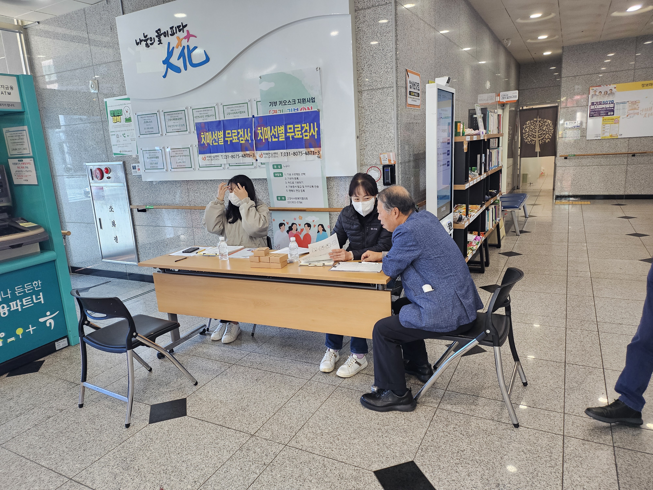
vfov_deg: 56.8
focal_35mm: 24
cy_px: 245
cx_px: 326
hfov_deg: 71.6
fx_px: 453
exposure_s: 1/120
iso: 250
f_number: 1.8
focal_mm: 5
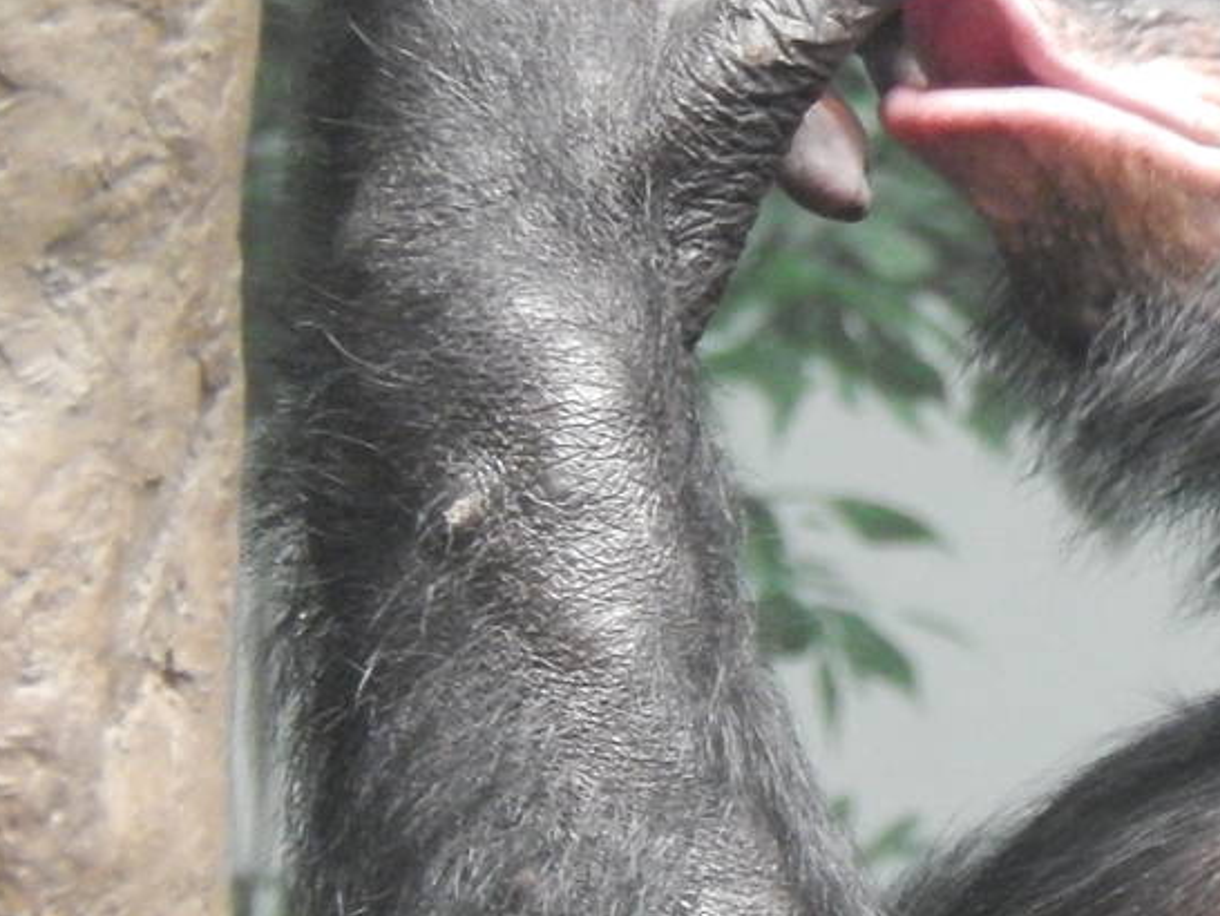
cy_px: 545
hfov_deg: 1.6
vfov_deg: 1.2
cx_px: 1488
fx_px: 44391
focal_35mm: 1259
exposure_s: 1/15
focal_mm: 76.4
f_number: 5.7
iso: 800
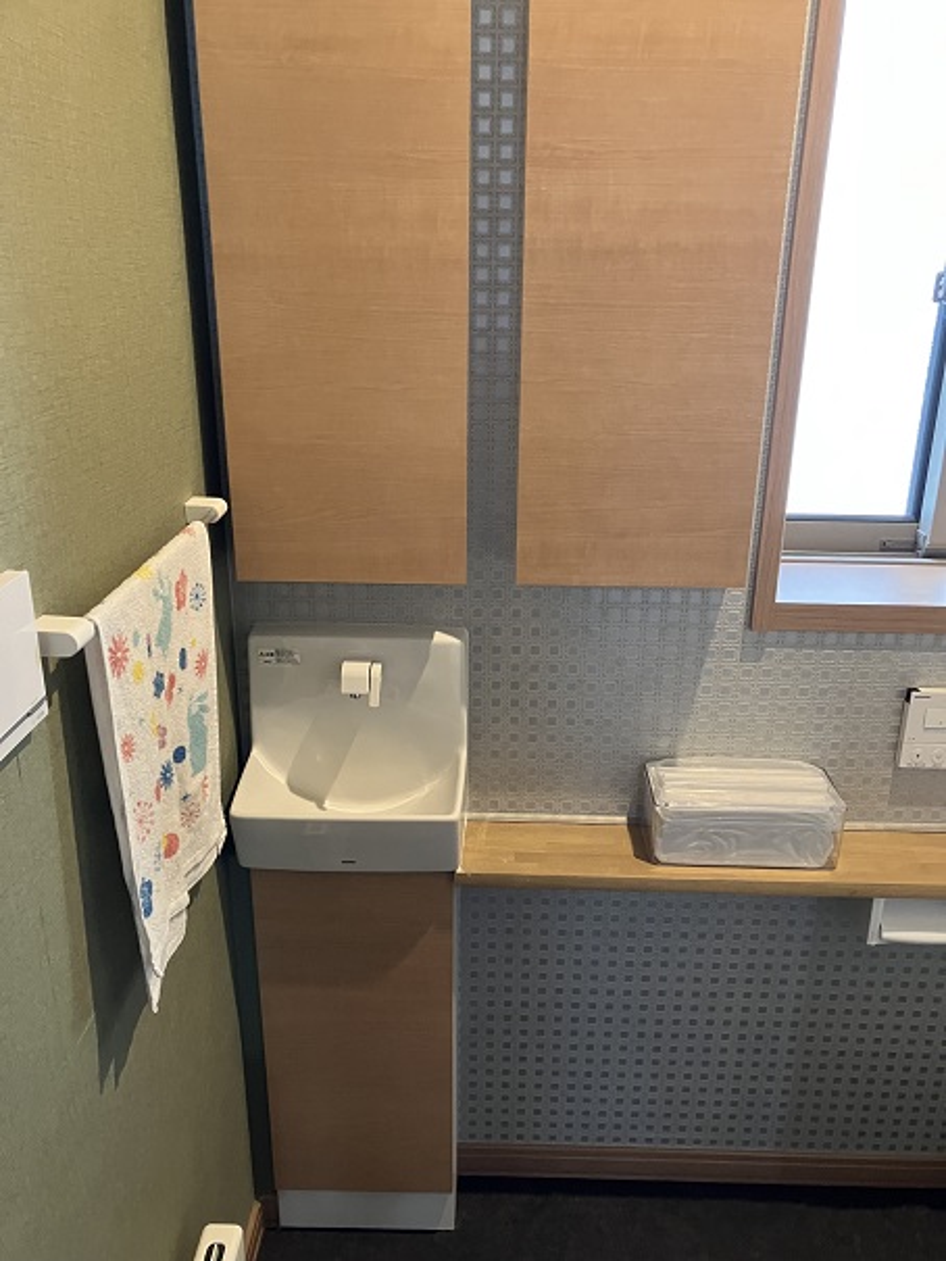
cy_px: 630
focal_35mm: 28
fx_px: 1020
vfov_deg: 63.4
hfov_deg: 49.8
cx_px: 473
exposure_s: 1/40
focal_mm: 3.99
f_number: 1.8
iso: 400
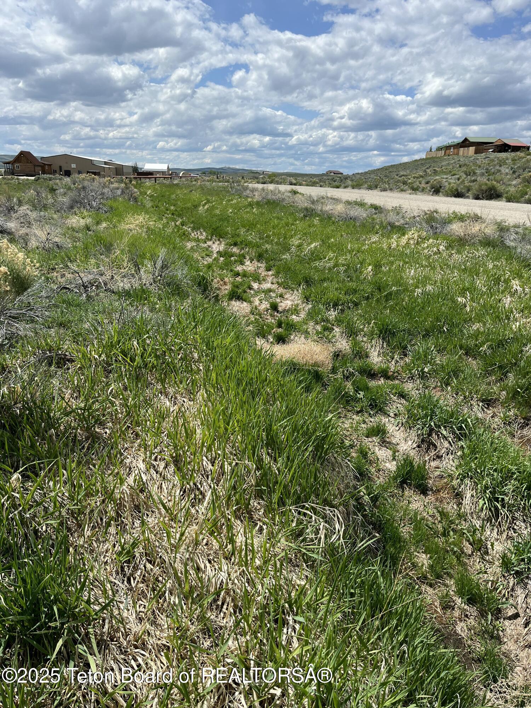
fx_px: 532
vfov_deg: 67.3
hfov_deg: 53.1
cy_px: 354
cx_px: 266
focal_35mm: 26
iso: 50
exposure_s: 1/4310
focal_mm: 5.1
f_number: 1.6
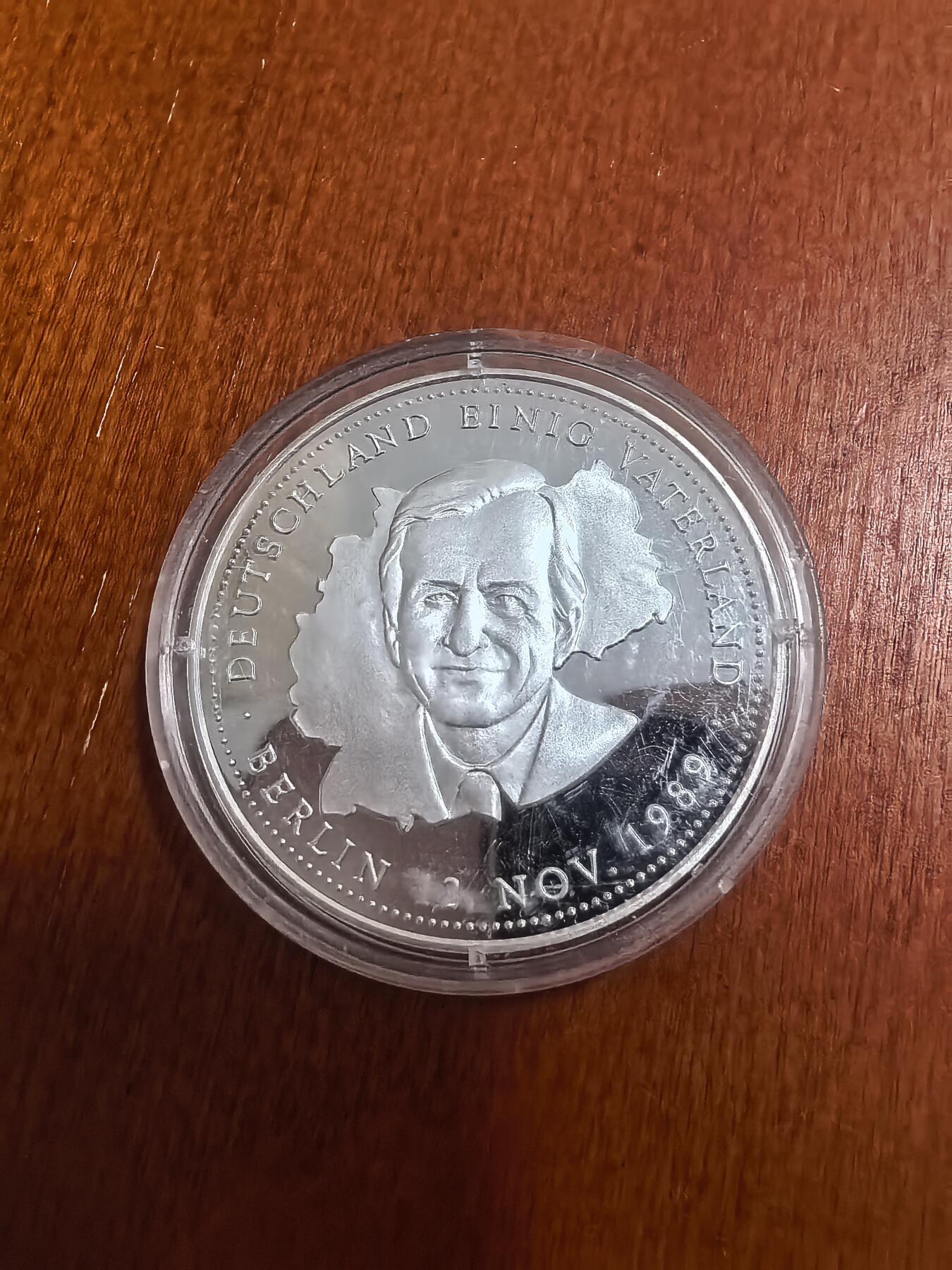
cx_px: 476
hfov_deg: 56.8
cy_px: 635
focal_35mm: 24
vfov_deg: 71.6
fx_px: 880
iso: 640
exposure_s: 1/25
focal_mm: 1.68
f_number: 2.2
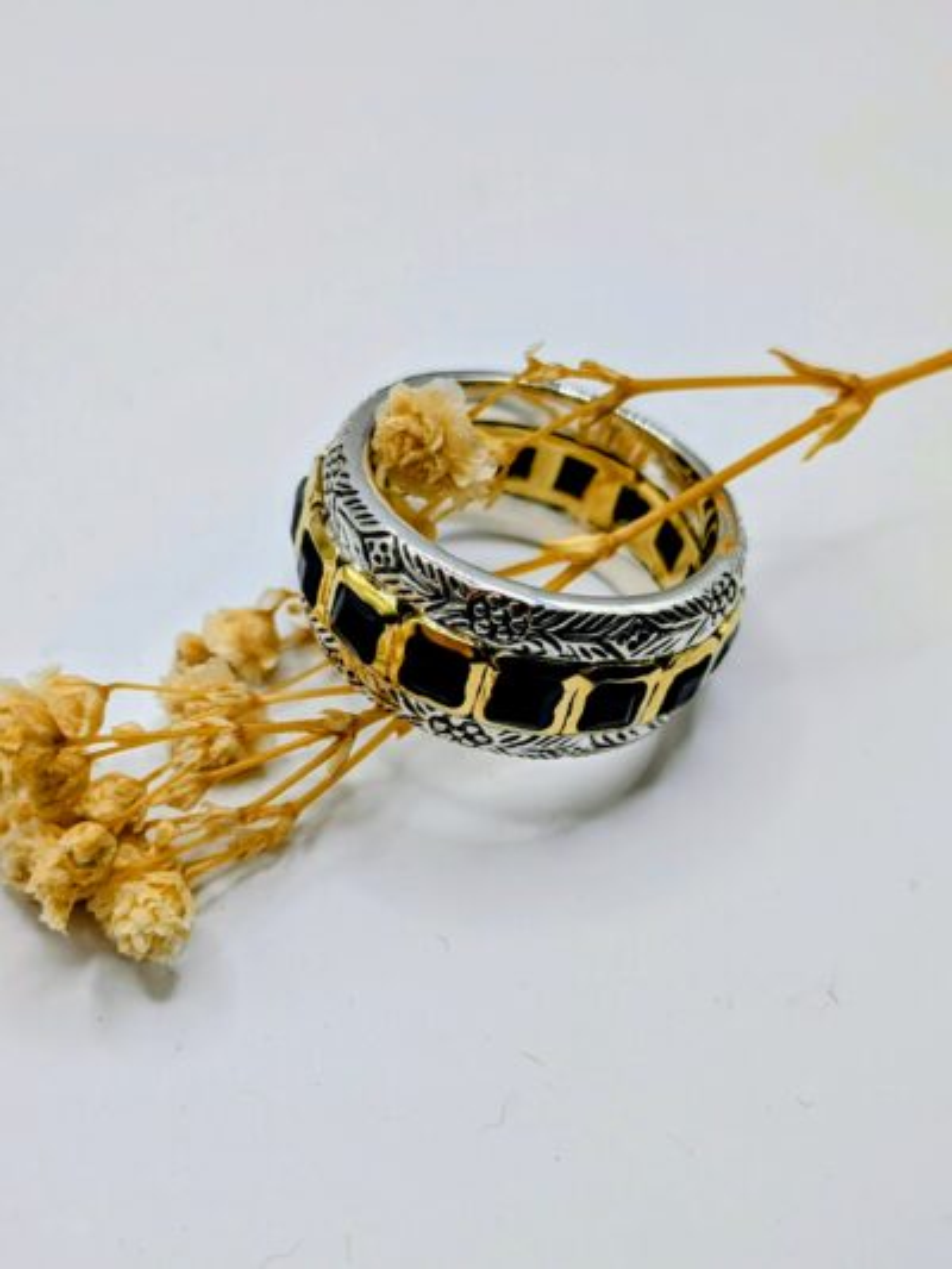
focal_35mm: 24
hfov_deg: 56.8
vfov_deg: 71.6
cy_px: 634
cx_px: 476
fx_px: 880
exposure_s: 1/393
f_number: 1.7
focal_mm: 4.53
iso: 43
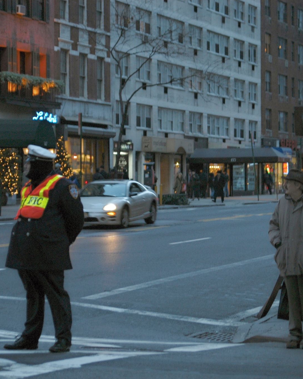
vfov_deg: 12.9
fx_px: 1670
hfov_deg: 10.4
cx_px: 187
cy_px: 190
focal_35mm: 149
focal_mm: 70
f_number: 4.5
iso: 200
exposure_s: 1/30
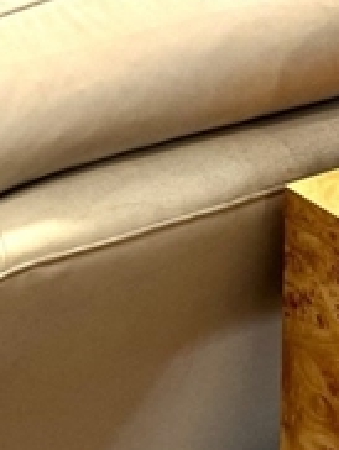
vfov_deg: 17.1
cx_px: 40
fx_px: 1316
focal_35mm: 101
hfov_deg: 14.5
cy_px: -265
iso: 160
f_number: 1.78
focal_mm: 6.76
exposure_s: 1/60
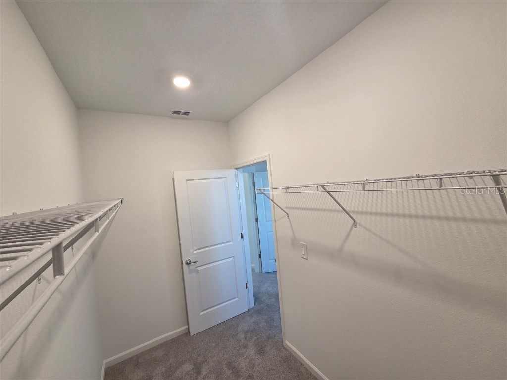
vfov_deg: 89.9
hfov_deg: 106.2
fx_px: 190
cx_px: 254
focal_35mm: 13
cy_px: 190
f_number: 2.2
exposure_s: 1/120
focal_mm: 2.2
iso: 250
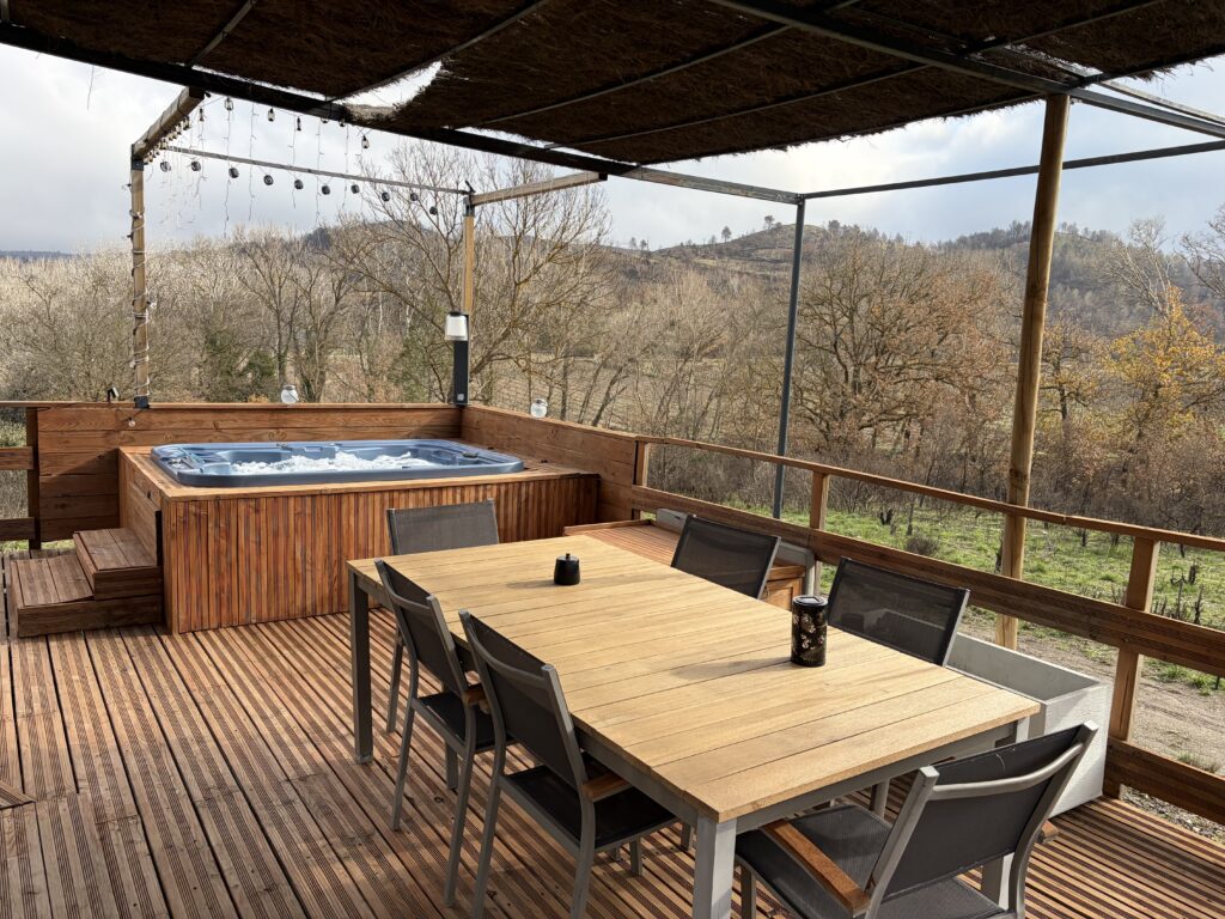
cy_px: 460
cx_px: 612
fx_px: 920
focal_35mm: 26
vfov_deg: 53.1
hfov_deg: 67.3
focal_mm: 5.96
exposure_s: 1/1517
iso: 64
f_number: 1.6
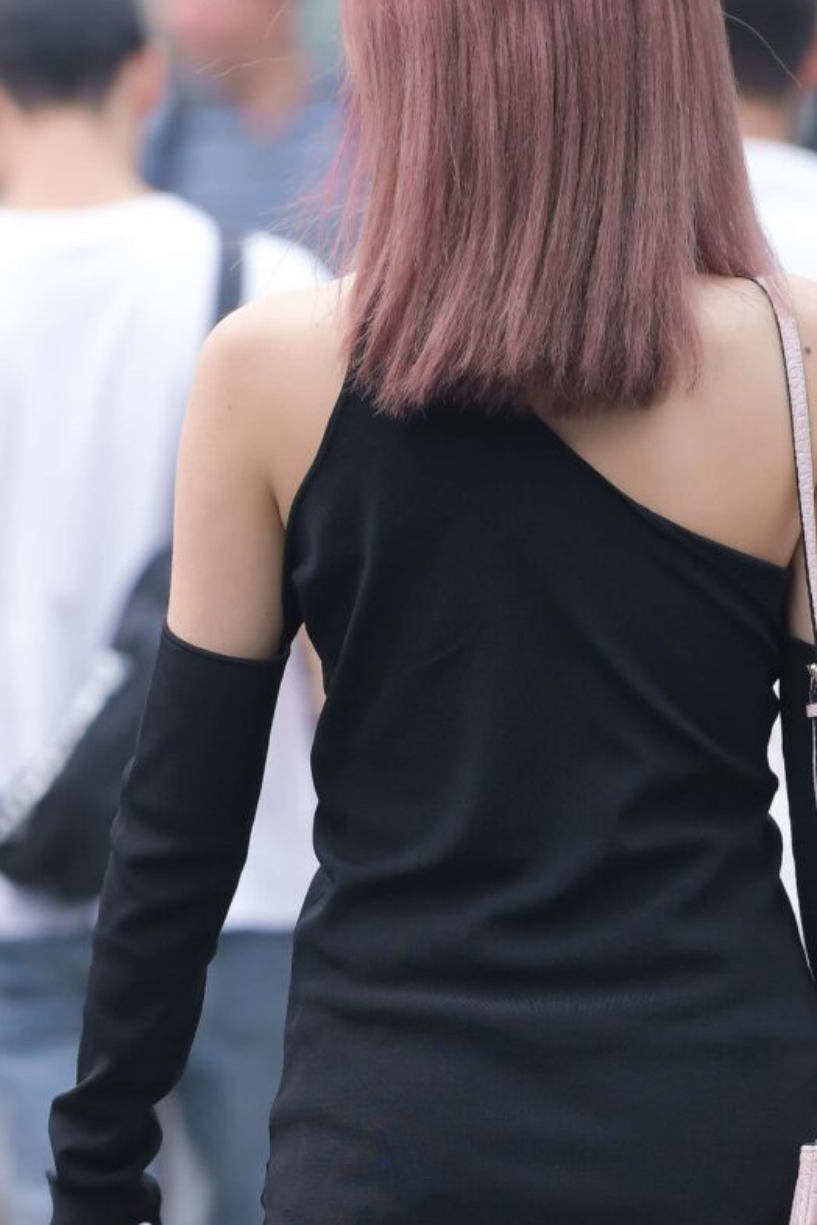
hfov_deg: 2.1
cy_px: 1216
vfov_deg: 3.2
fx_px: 22159
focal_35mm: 651
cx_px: 626
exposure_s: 1/800
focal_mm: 200
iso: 400
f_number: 4
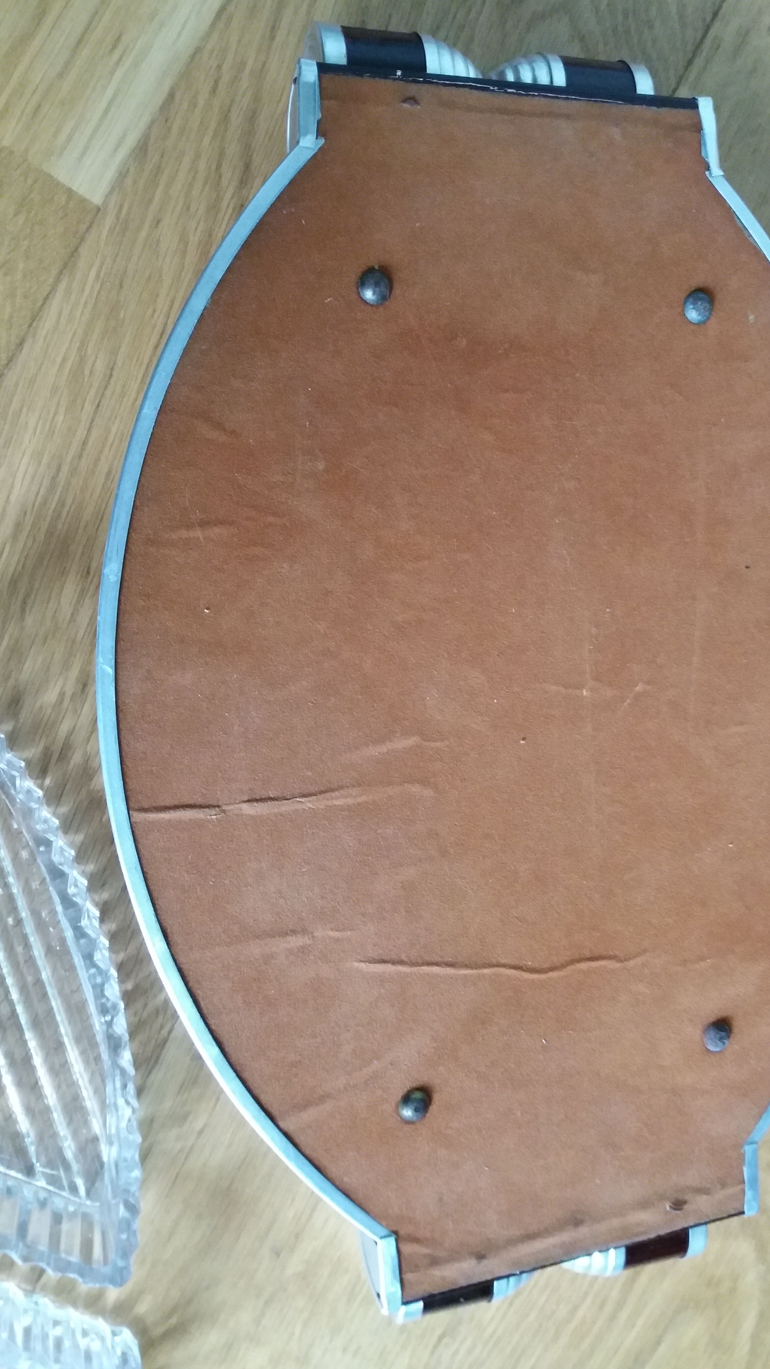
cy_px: 680
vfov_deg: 62.6
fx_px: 1125
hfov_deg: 37.5
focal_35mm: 31
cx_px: 485
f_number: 1.9
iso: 400
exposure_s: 1/17
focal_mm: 3.7
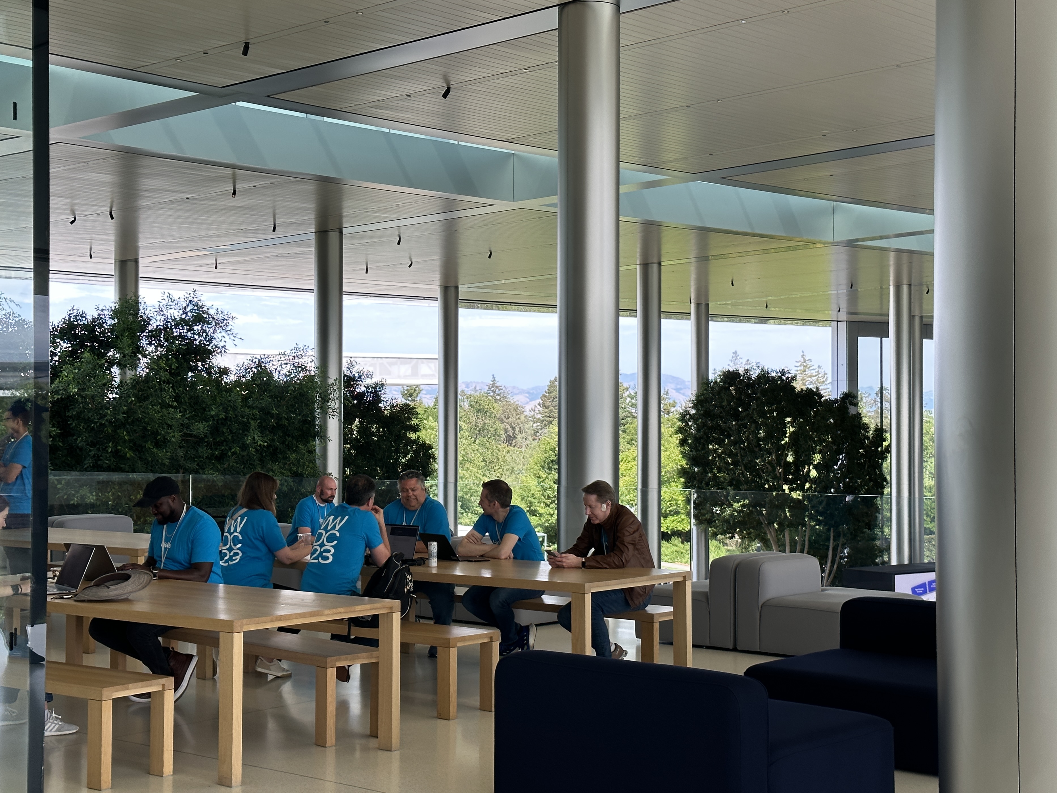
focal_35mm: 52
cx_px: 517
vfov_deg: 28.0
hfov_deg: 36.8
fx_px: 1588
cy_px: 405
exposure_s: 1/538
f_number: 1.78
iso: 64
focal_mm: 6.86
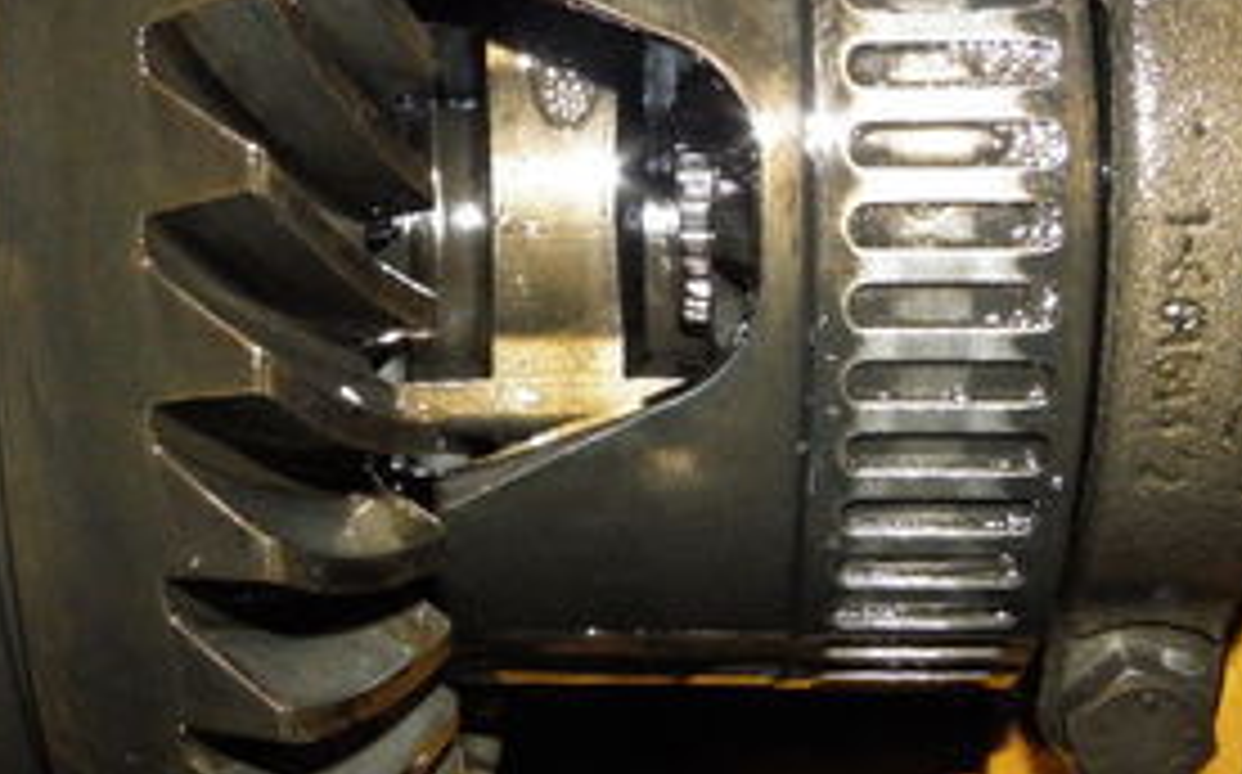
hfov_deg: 31.7
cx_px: 378
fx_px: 2165
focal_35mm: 64
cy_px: 382
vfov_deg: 20.3
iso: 400
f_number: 5.6
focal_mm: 4.6
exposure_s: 1/30
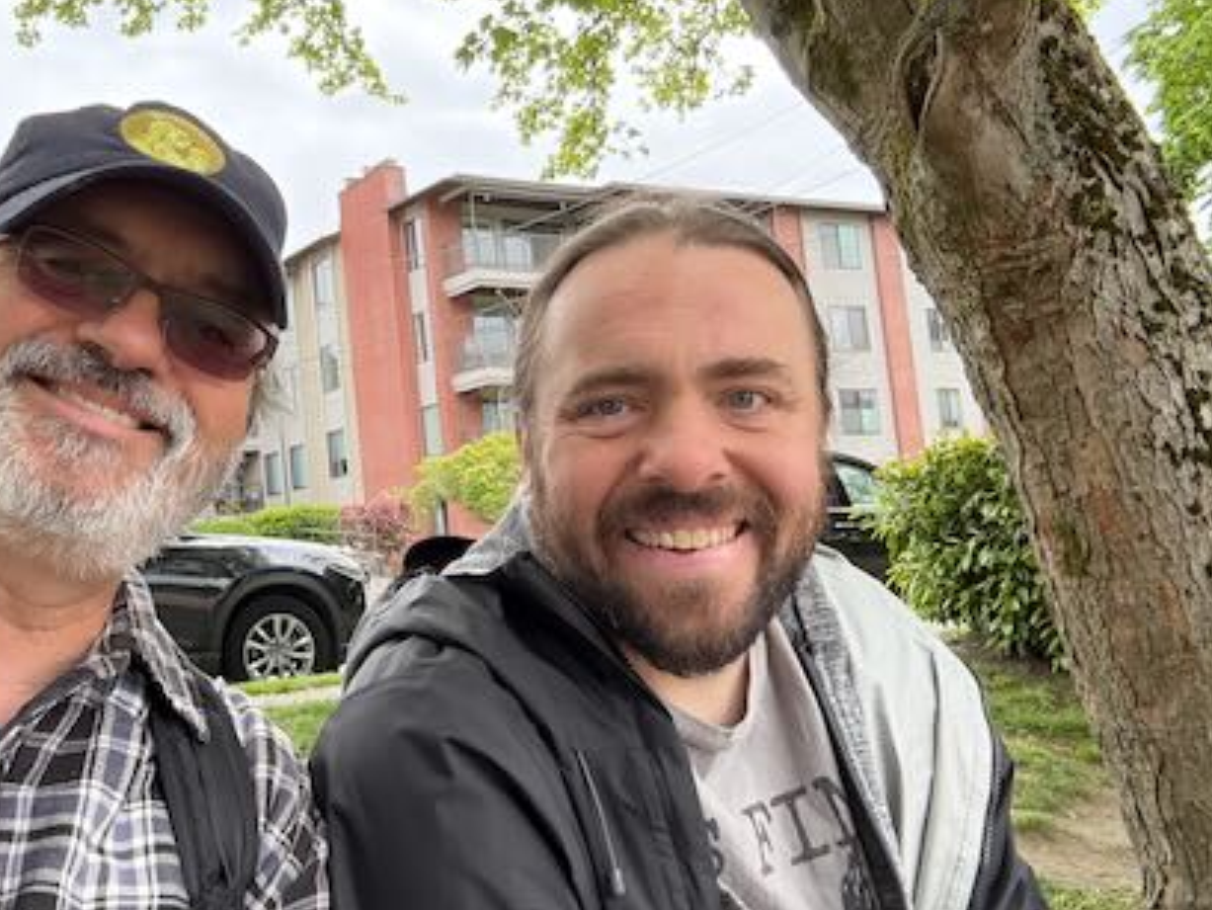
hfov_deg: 49.8
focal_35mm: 36
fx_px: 1261
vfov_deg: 39.7
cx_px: 341
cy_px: 439
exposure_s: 1/238
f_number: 1.9
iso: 64
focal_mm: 2.69
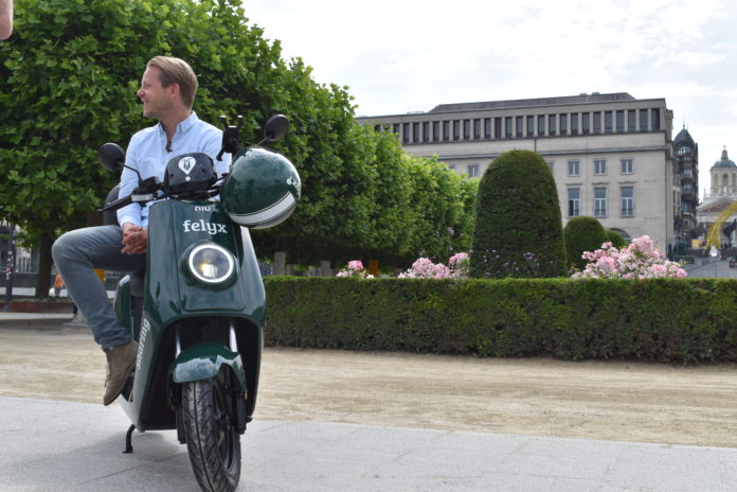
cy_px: 246
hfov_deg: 46.4
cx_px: 368
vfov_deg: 31.9
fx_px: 860
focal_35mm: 42
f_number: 9
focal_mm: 28
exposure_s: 1/320
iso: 200
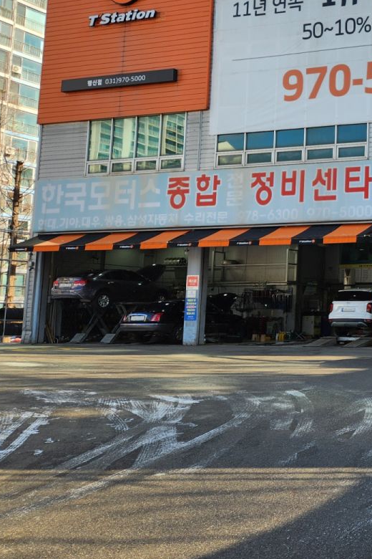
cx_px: 514
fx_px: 713
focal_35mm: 46
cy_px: 214
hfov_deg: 24.5
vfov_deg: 42.5
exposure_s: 1/557
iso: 20
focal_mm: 5.4
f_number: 1.8
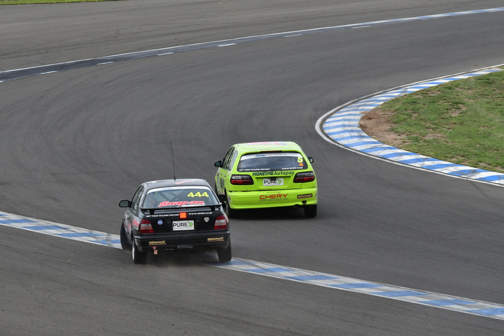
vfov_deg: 3.3
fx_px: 5882
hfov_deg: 4.9
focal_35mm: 420
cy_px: 168
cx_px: 252
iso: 500
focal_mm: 280
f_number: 11
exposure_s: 1/640
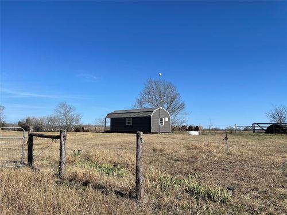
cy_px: 108
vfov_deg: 54.9
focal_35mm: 25
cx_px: 144
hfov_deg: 69.4
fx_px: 207
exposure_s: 1/4202
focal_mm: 5.1
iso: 32
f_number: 1.6
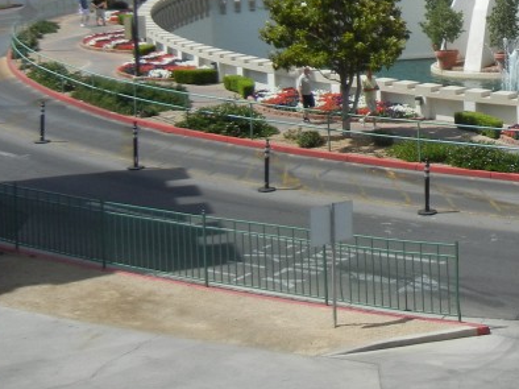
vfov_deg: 17.9
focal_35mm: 78
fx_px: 1169
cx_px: 553
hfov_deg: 23.7
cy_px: -83
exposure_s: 1/466
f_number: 7
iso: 160
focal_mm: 5.4
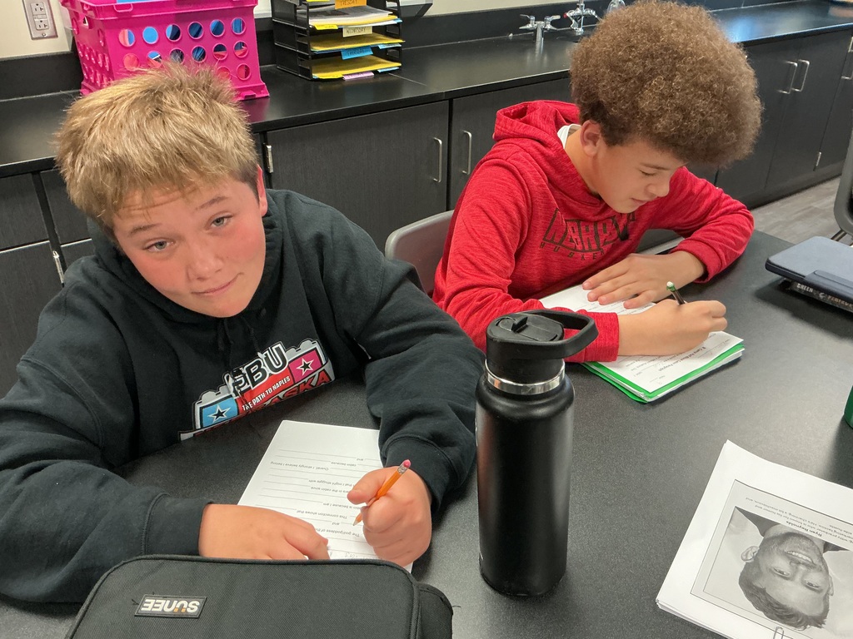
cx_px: 426
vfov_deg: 48.2
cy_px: 320
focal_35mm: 29
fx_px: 715
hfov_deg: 61.7
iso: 250
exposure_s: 1/60
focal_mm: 3
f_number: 1.8
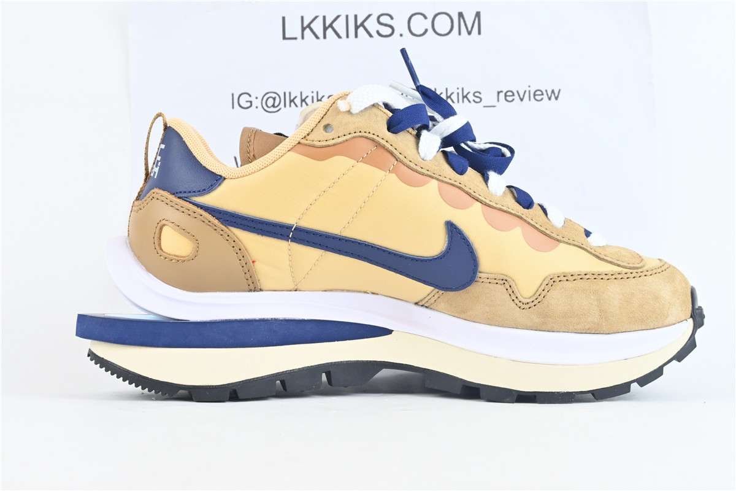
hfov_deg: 36.9
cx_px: 368
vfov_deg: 25.1
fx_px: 1104
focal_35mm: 54
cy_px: 246
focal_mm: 36
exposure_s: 1/50
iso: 1250
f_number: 11
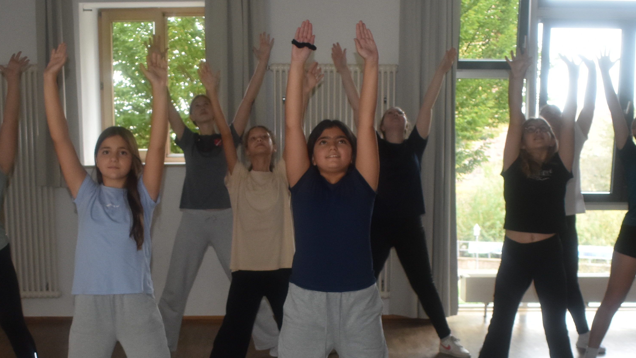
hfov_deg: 36.6
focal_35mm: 57
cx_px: 321
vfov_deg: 20.7
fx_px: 961
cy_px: 317
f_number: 4
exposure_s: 1/200
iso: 800
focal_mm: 18
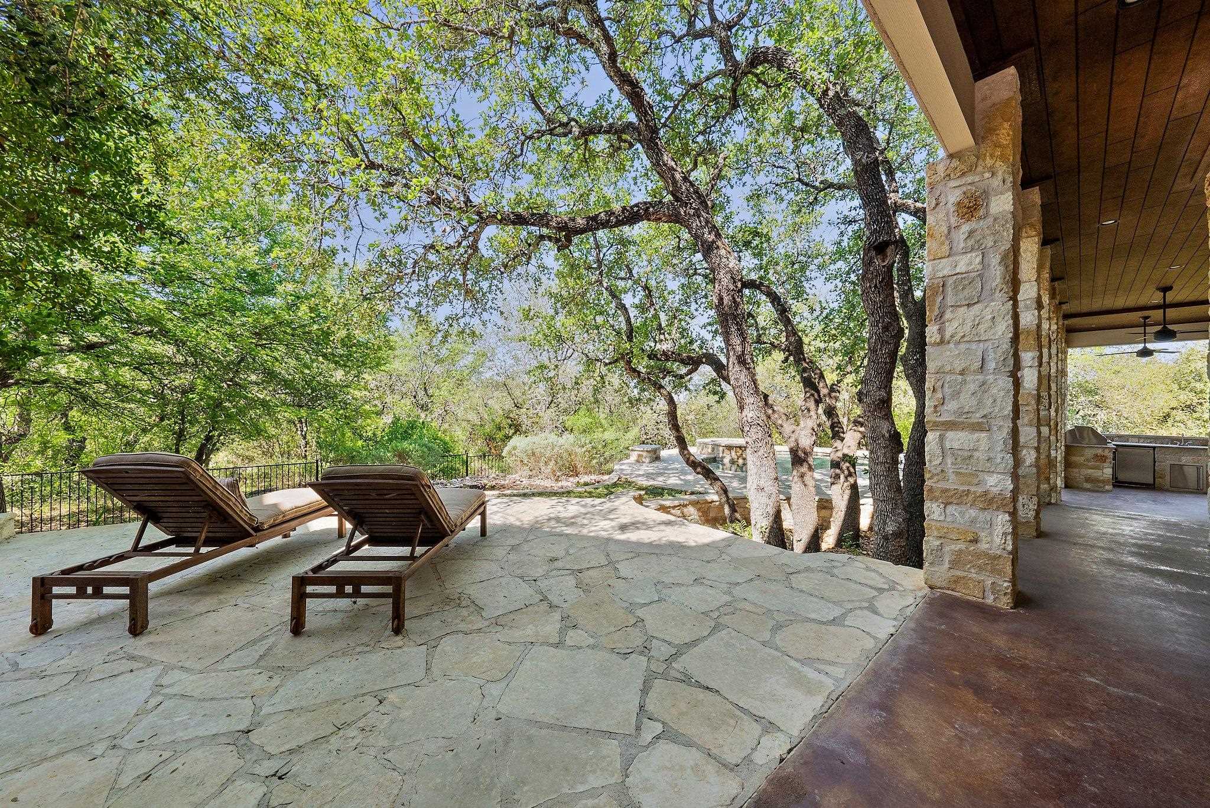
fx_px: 403
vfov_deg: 90.1
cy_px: 404
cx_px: 605
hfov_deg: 112.6
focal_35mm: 12
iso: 640
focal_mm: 12
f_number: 11
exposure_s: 1/60
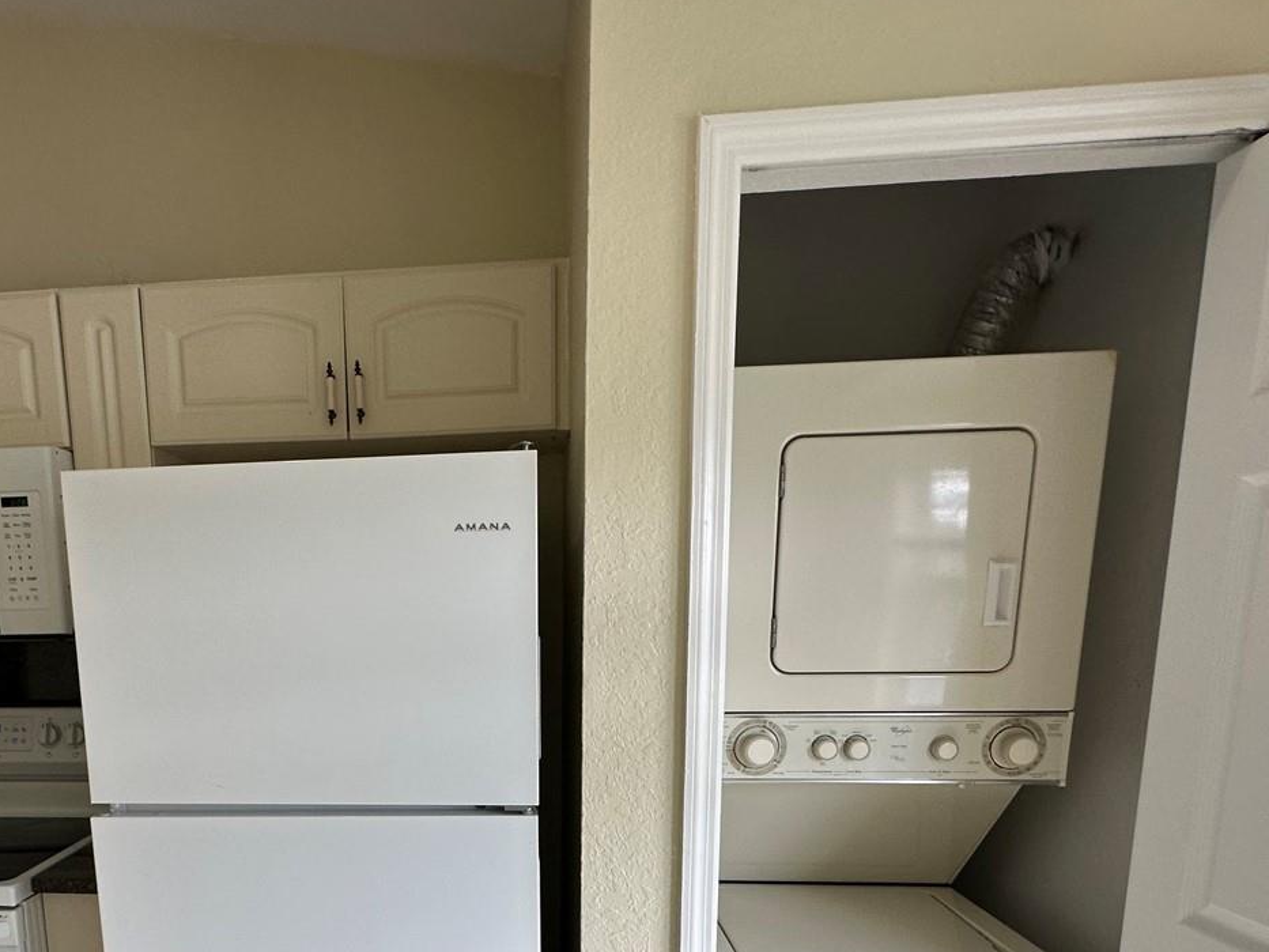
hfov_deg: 69.7
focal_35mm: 24
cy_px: 756
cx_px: 431
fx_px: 880
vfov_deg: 53.2
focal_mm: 2.22
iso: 80
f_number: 2.2
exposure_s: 1/120
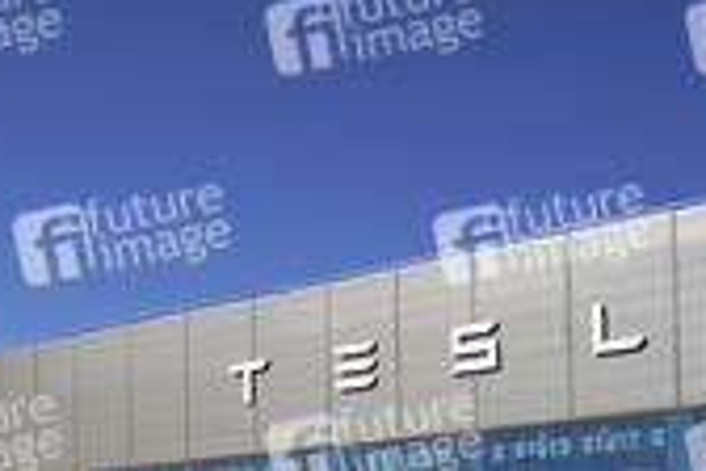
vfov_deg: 17.4
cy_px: 551
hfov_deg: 25.7
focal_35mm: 75
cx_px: 11
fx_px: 1471
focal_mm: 28
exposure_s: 1/1000
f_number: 8
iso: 100
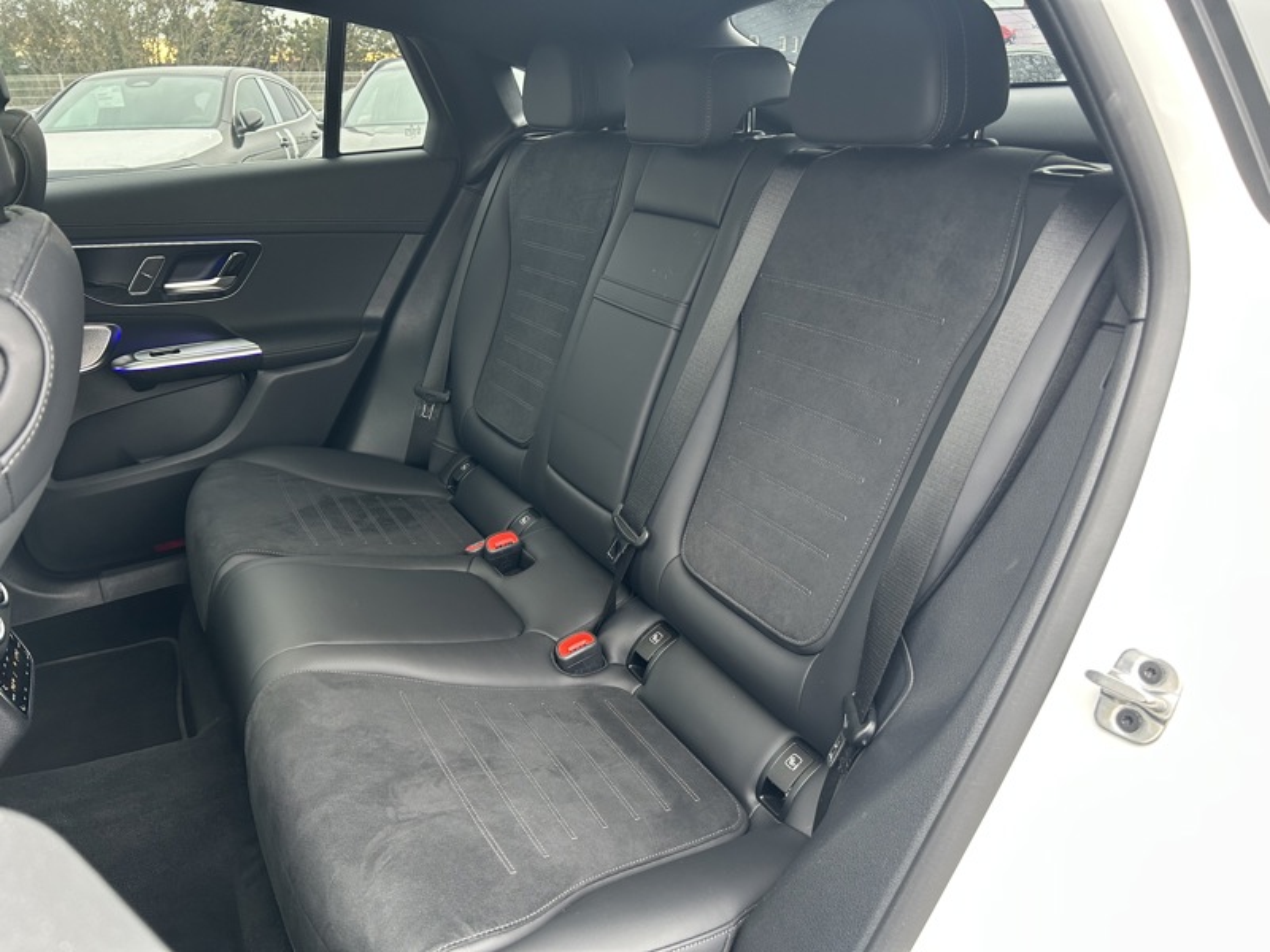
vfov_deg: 53.1
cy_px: 476
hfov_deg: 67.3
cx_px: 635
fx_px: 954
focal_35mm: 26
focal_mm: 5.7
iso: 125
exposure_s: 1/85
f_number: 1.5
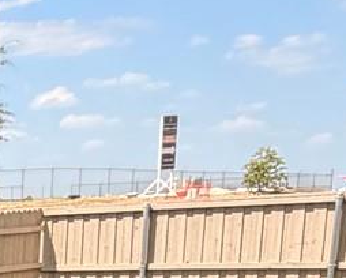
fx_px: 1128
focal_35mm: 110
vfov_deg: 13.1
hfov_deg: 13.8
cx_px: -420
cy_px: 448
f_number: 2.2
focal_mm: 2.22
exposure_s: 1/770
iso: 32
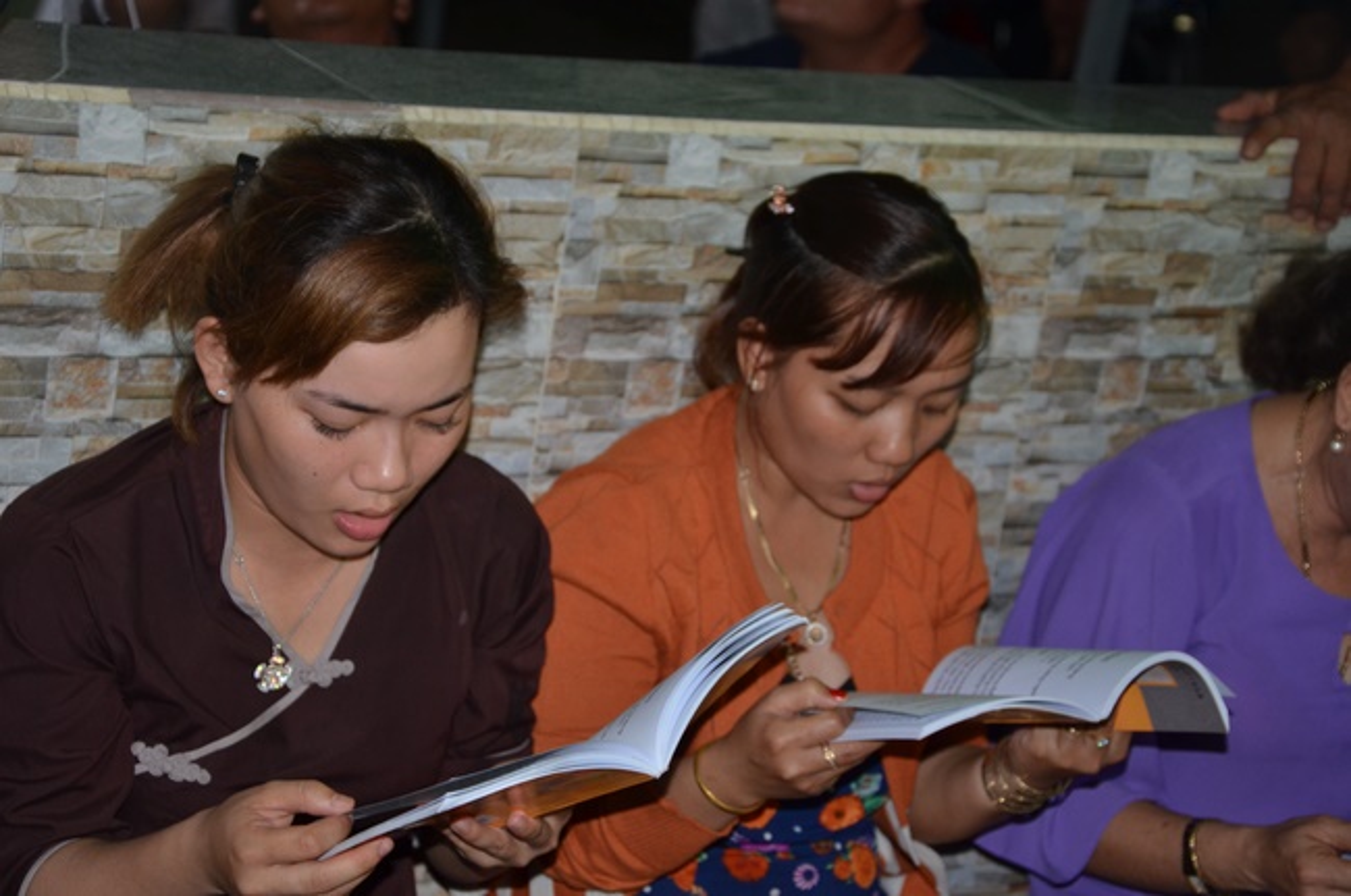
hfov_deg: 26.0
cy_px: 448
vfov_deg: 17.4
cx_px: 676
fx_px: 2922
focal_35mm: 78
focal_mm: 52
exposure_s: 1/60
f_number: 5
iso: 640
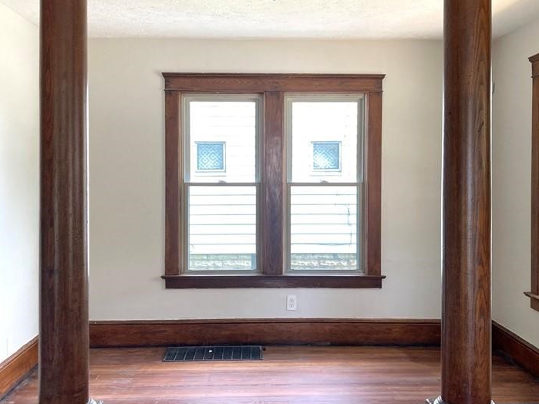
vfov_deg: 35.1
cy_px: 183
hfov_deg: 45.8
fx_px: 638
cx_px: 264
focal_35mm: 41
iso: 80
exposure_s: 1/84
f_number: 1.8
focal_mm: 3.99
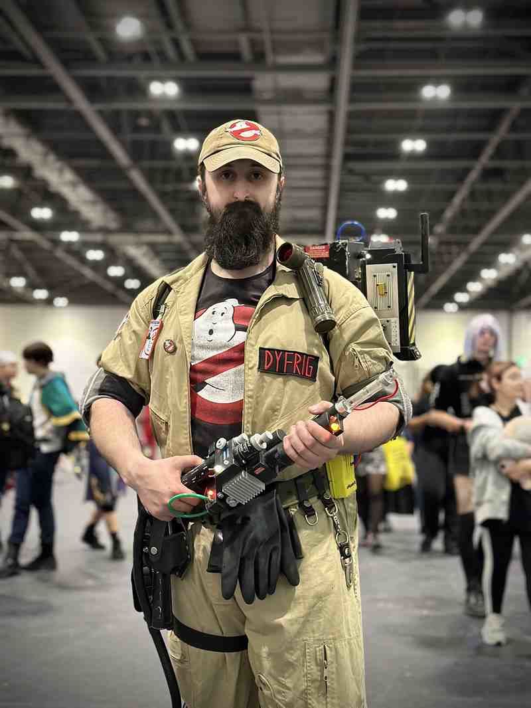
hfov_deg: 30.3
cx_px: 266
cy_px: 354
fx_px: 981
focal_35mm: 48
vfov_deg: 39.6
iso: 500
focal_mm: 6.86
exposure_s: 1/33
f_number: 1.78
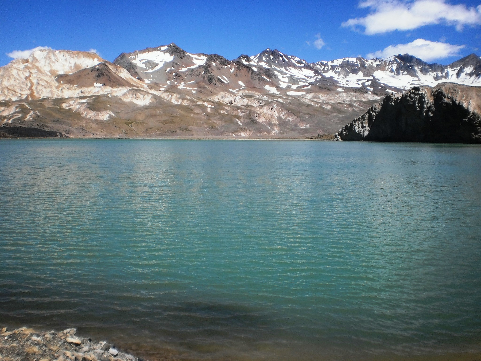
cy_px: 180
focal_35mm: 36
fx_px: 500
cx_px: 240
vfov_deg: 39.7
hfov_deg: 51.4
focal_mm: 6.3
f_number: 4.6
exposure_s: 1/1250
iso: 100
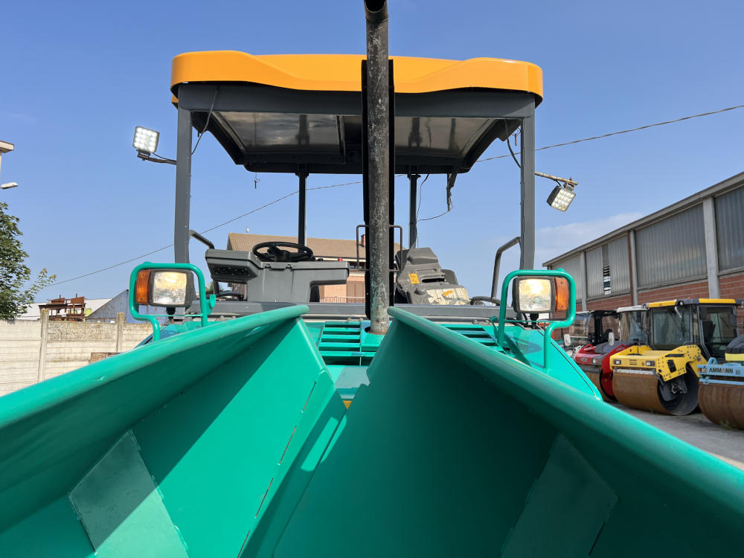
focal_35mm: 26
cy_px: 279
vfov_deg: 53.1
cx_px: 372
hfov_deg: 67.3
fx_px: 559
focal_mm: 5.7
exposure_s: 1/3257
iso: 50
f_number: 1.5
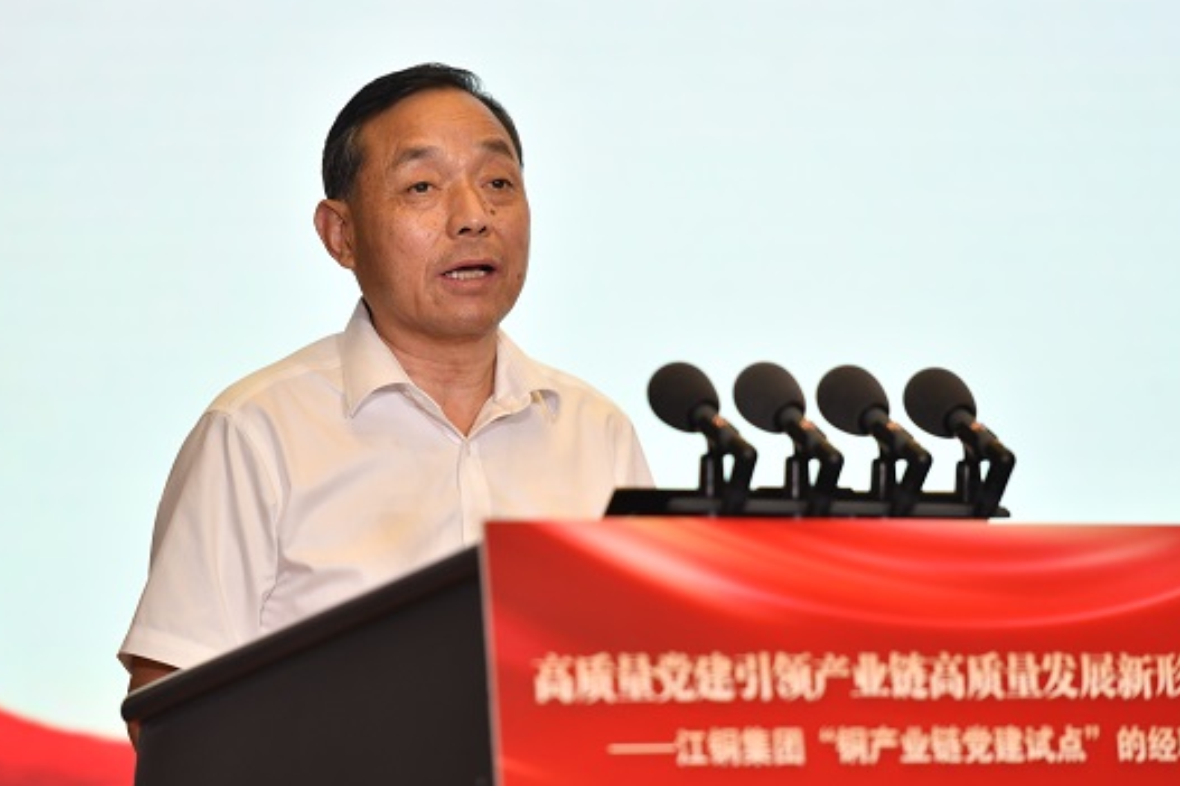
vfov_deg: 6.7
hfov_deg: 10.0
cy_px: 396
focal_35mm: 205
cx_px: 605
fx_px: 6717
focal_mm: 180
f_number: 2.8
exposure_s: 1/200
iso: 800
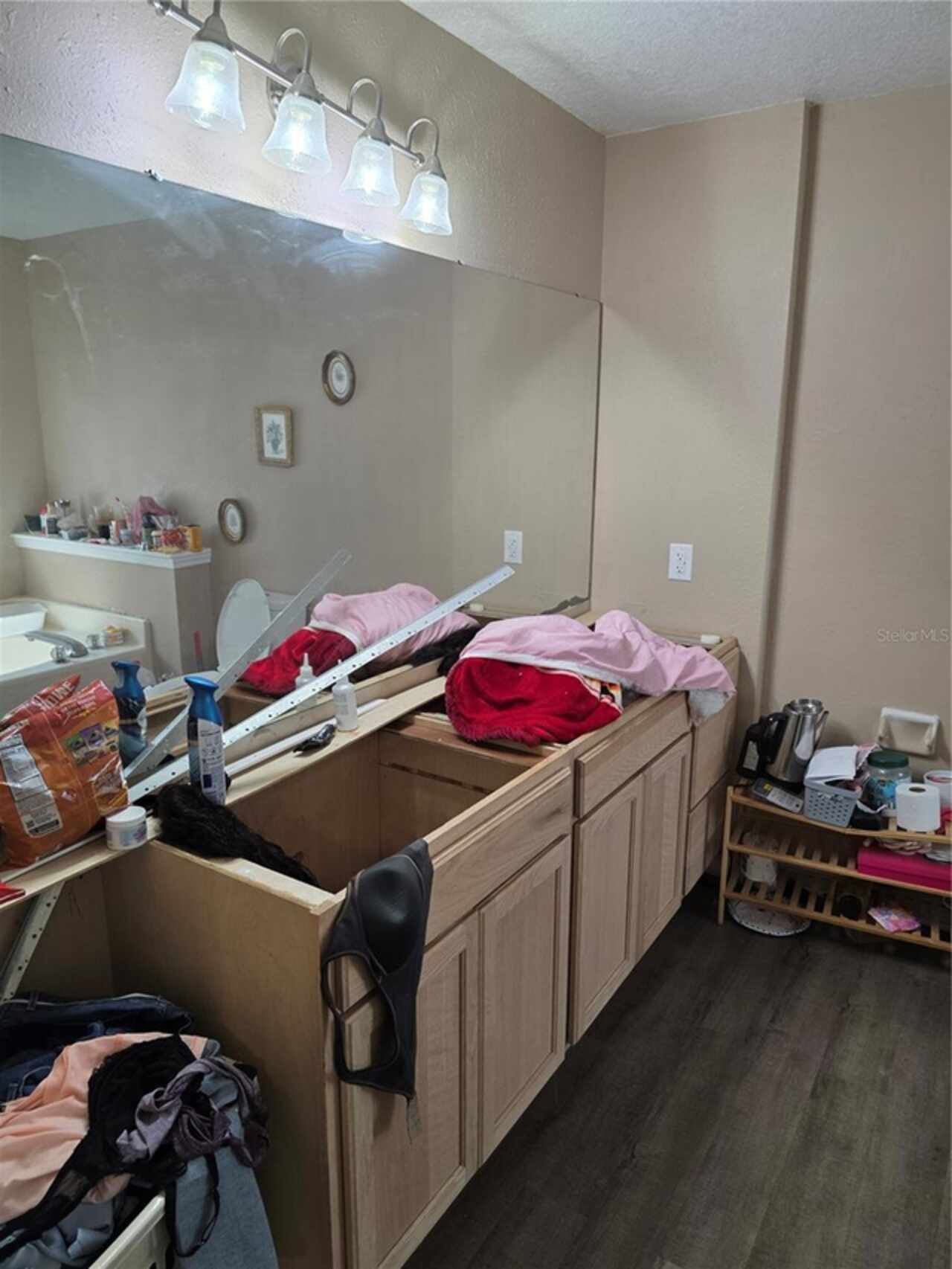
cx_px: 476
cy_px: 634
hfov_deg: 58.9
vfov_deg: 73.9
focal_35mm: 23
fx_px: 843
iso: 160
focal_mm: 6.3
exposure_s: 1/120
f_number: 1.7
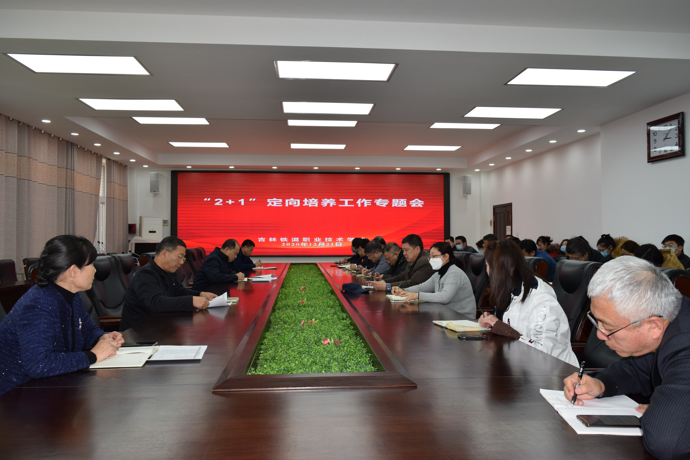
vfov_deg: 47.9
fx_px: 517
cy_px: 230
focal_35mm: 27
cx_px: 345
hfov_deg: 67.4
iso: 560
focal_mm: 18
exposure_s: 1/125
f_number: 5.6
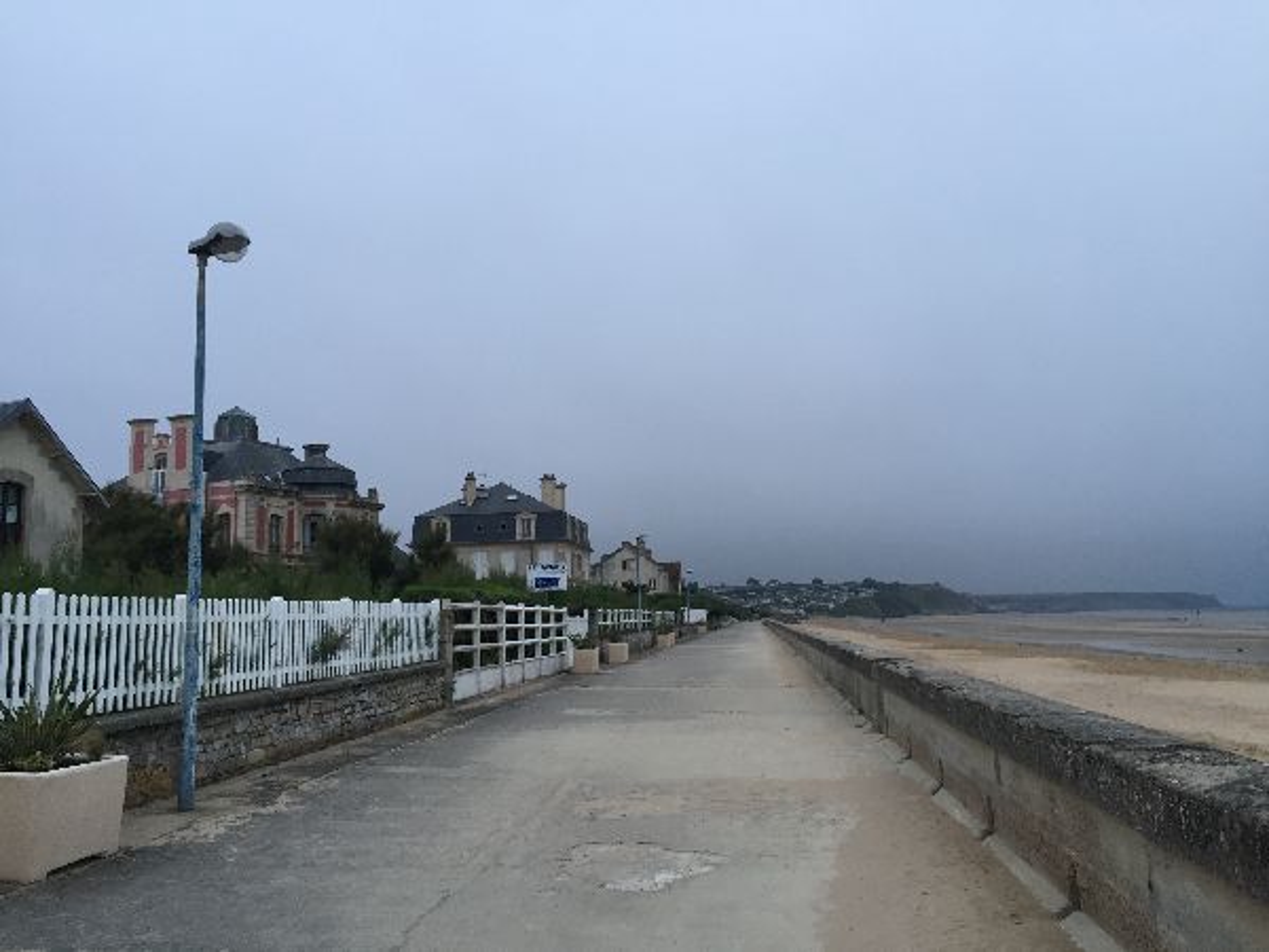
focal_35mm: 29
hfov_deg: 61.7
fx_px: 1063
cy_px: 476
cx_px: 634
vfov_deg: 48.2
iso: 40
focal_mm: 4.15
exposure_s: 1/33
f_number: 2.2
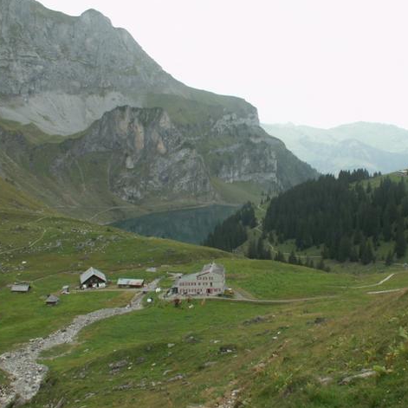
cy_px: 204
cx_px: 265
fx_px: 560
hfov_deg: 39.6
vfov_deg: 40.0
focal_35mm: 42
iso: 50
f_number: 4.5
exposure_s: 1/30
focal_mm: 5.86
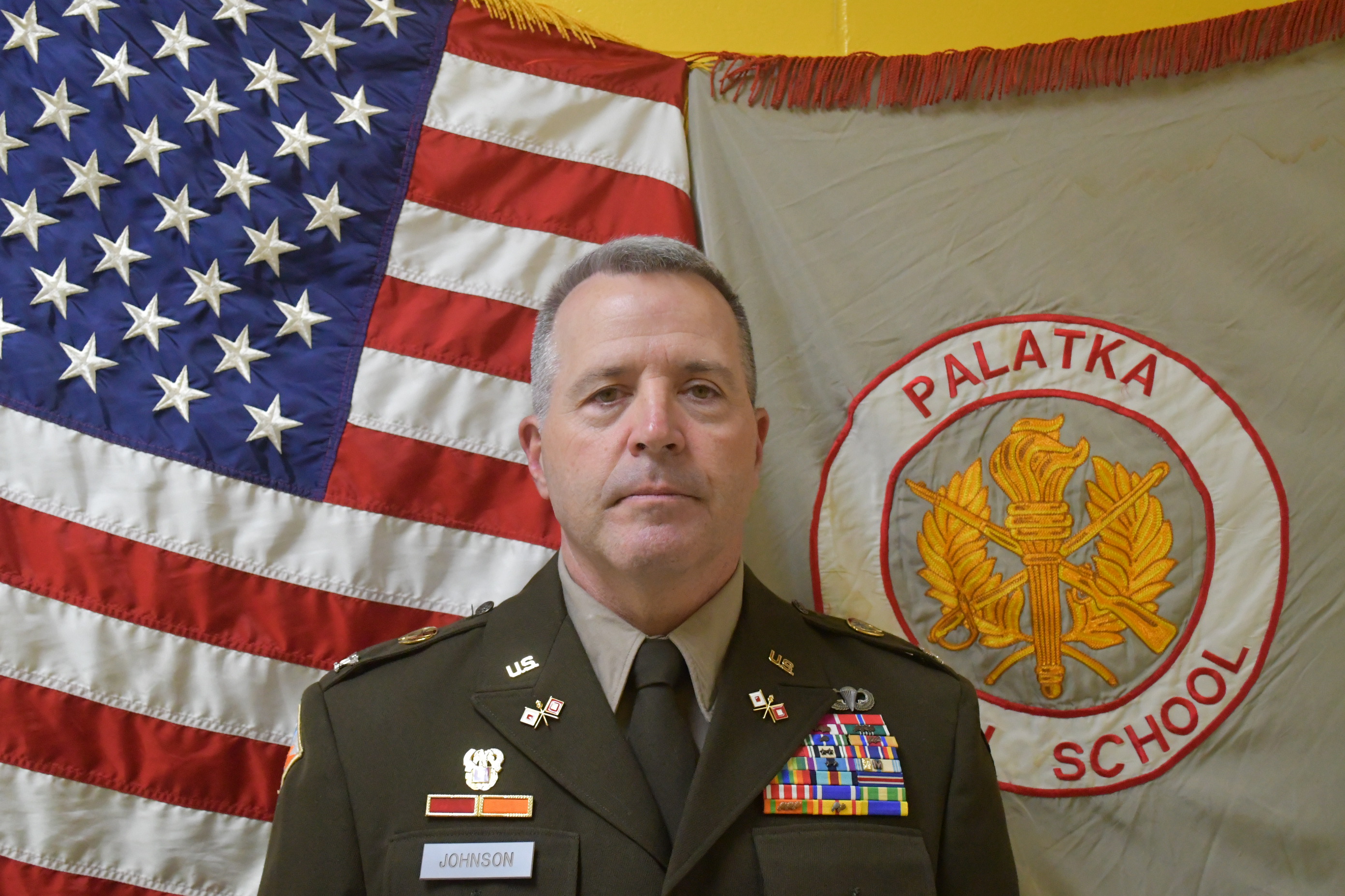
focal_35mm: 52
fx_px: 1943
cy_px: 448
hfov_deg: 38.2
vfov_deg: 26.0
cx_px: 672
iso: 6400
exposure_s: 1/160
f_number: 6.3
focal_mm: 35
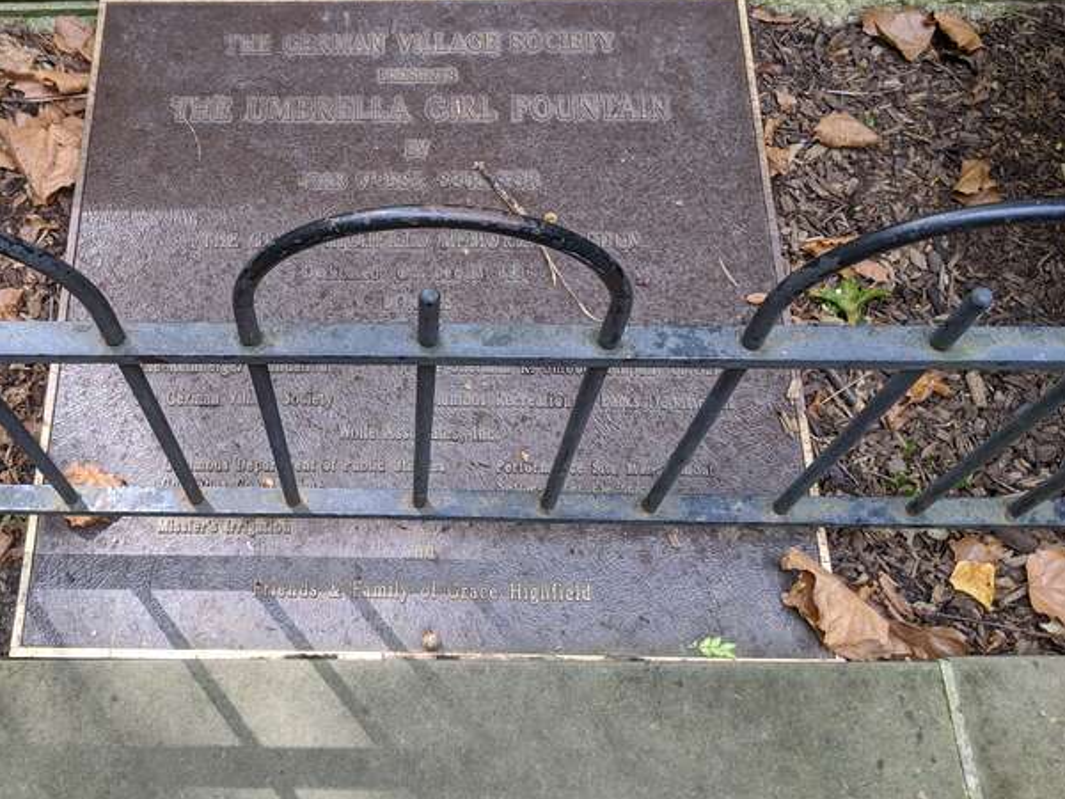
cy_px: 311
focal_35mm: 36
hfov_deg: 50.5
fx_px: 1108
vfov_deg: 39.5
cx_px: 366
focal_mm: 4.44
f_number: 1.8
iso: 56
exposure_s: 1/226
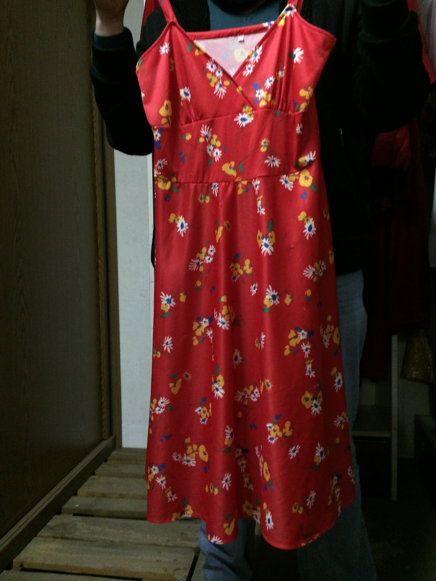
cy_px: 290
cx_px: 218
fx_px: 487
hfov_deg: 48.2
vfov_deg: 61.7
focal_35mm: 29
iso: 320
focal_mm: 4.15
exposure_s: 1/20
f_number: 2.2
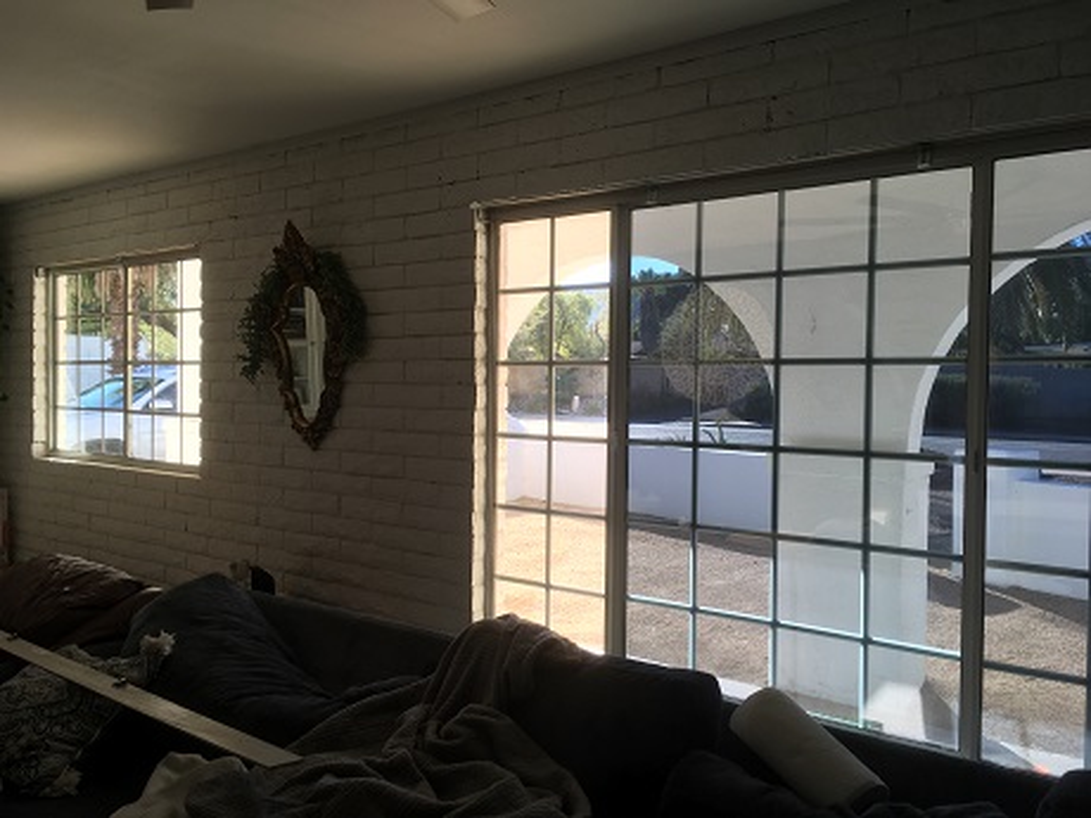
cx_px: 546
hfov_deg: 61.7
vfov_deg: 48.2
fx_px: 914
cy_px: 409
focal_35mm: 29
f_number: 2.2
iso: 25
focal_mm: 4.15
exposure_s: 1/122
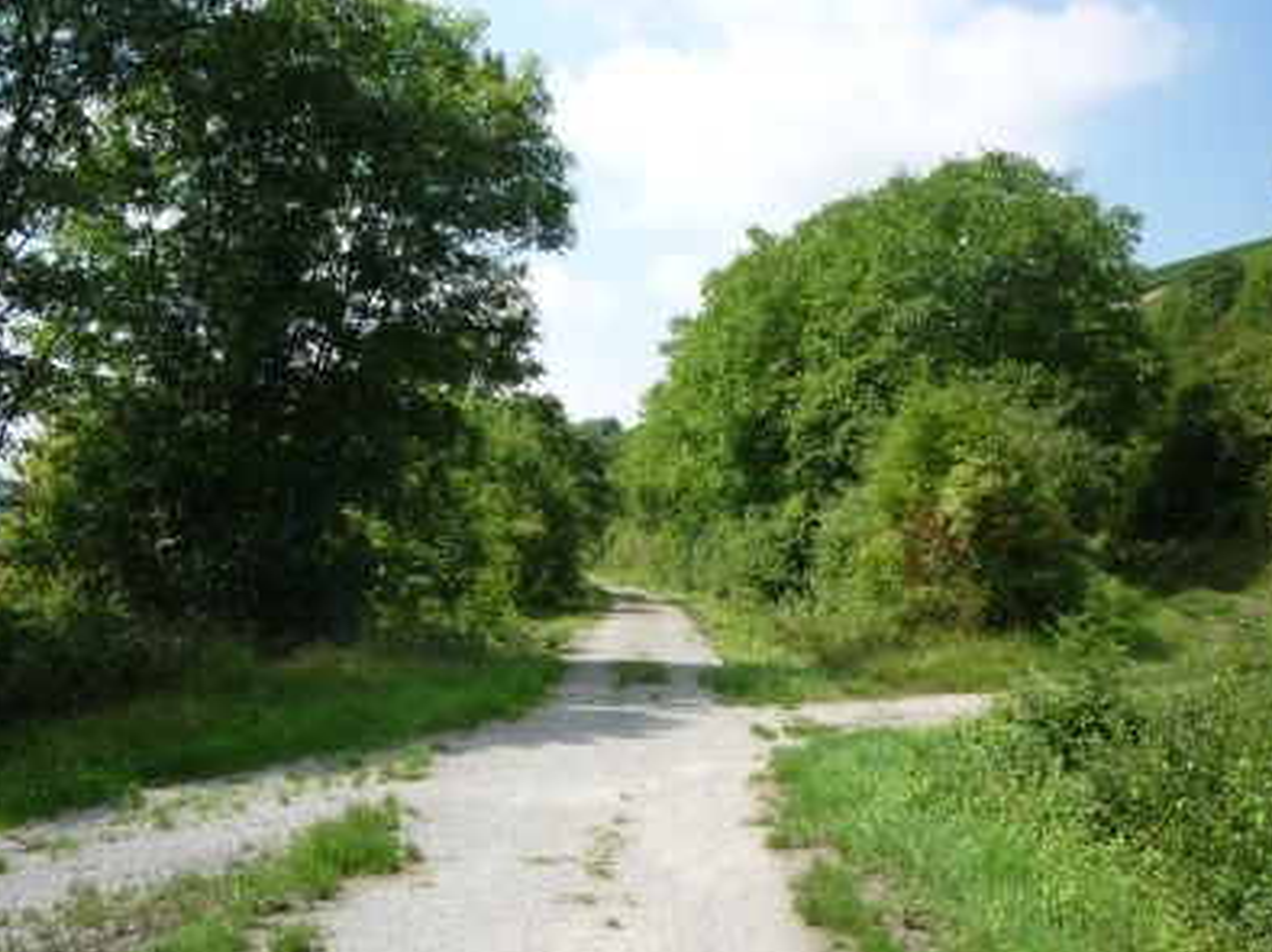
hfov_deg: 47.9
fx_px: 1432
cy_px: 552
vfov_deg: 36.7
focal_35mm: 39
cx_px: 594
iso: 100
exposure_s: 1/400
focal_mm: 5.2
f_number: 4.5
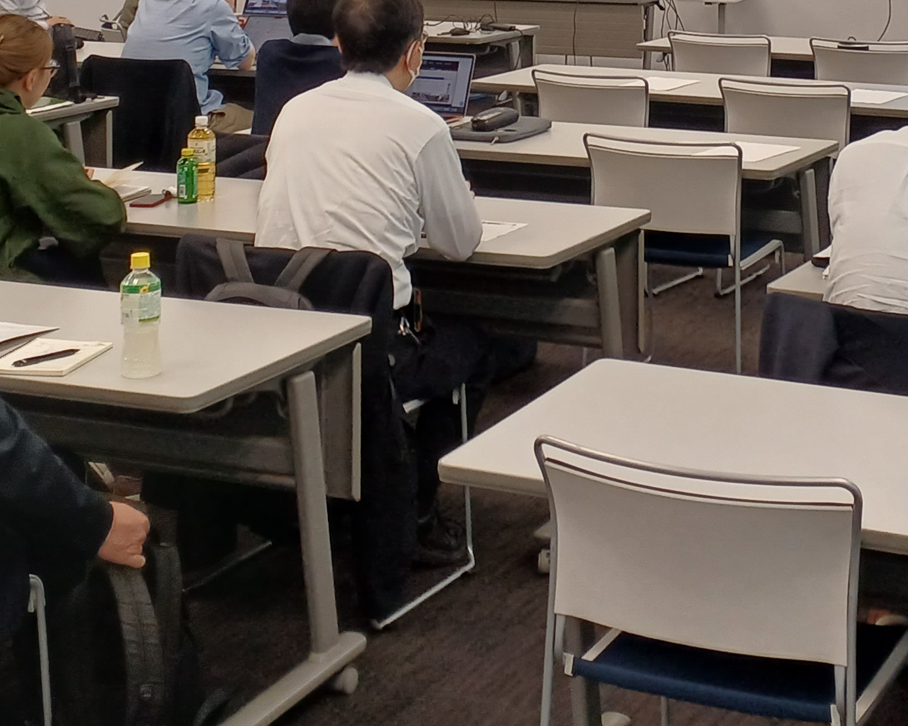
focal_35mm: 74
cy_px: -132
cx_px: 654
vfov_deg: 19.5
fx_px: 1989
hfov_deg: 25.5
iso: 40
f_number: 1.9
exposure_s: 1/50
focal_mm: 3.58
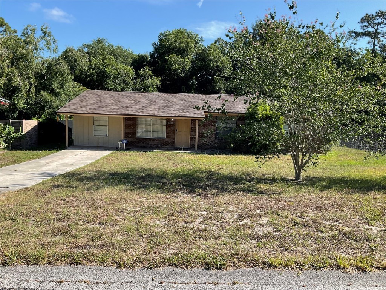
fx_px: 323
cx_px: 193
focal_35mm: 29
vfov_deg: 48.2
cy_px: 145
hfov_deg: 61.7
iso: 16
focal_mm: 3
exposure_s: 1/962
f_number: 1.8
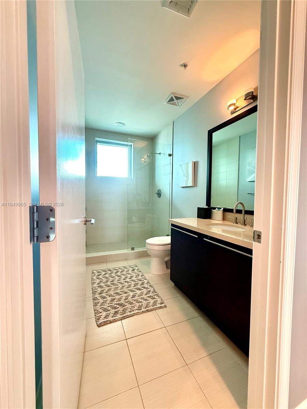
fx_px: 166
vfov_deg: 102.1
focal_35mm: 14
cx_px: 154
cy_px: 204
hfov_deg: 85.7
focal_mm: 2.22
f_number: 2.2
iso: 500
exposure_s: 1/60
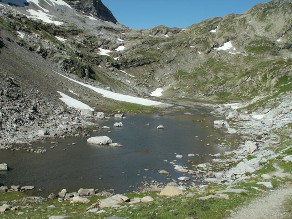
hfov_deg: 52.6
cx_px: 146
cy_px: 110
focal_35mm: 35
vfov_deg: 40.7
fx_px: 295
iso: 50
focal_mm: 5.86
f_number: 8
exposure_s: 1/160
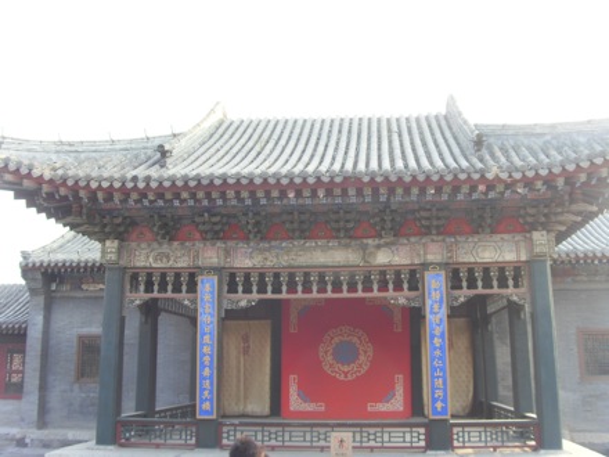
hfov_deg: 47.9
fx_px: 686
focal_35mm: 39
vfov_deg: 36.8
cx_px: 304
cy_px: 228
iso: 100
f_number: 3.5
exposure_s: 1/90
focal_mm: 6.6
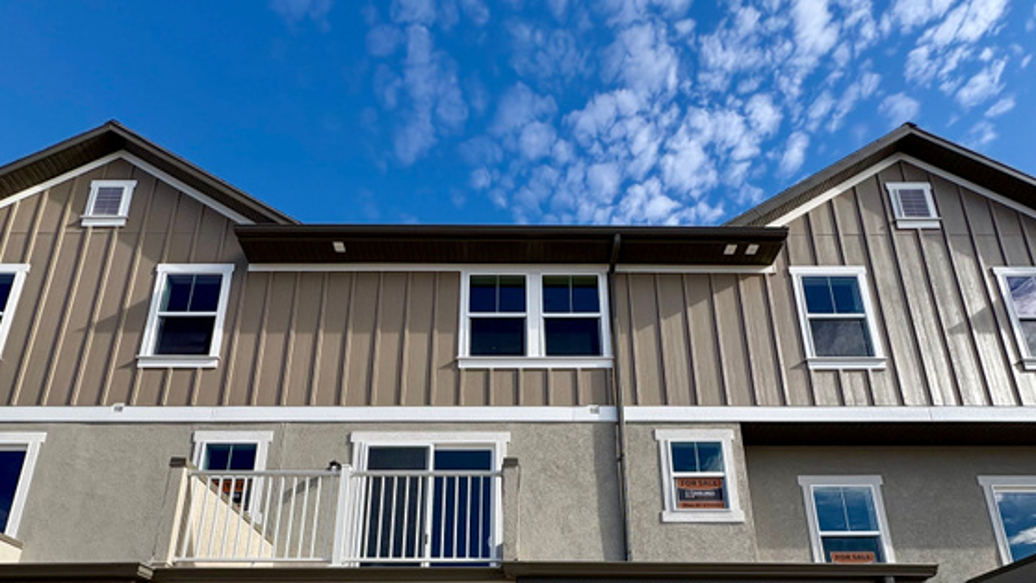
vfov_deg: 44.0
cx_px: 516
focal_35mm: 21
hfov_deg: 83.8
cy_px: 609
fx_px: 577
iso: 50
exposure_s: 1/1600
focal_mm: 2.22
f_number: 2.2
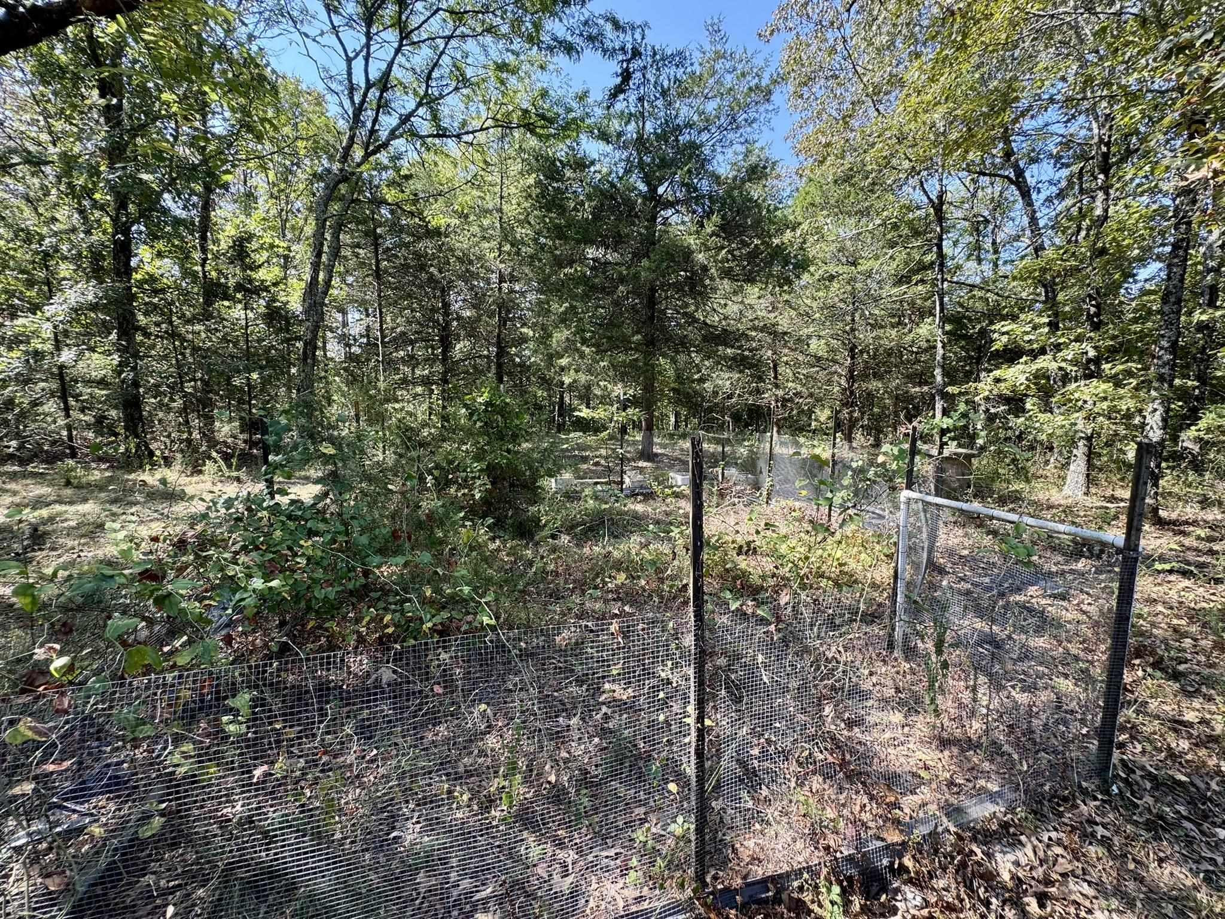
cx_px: 612
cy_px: 460
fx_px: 495
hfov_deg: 102.1
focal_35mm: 14
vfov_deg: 85.7
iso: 40
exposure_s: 1/139
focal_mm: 2.22
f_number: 2.2
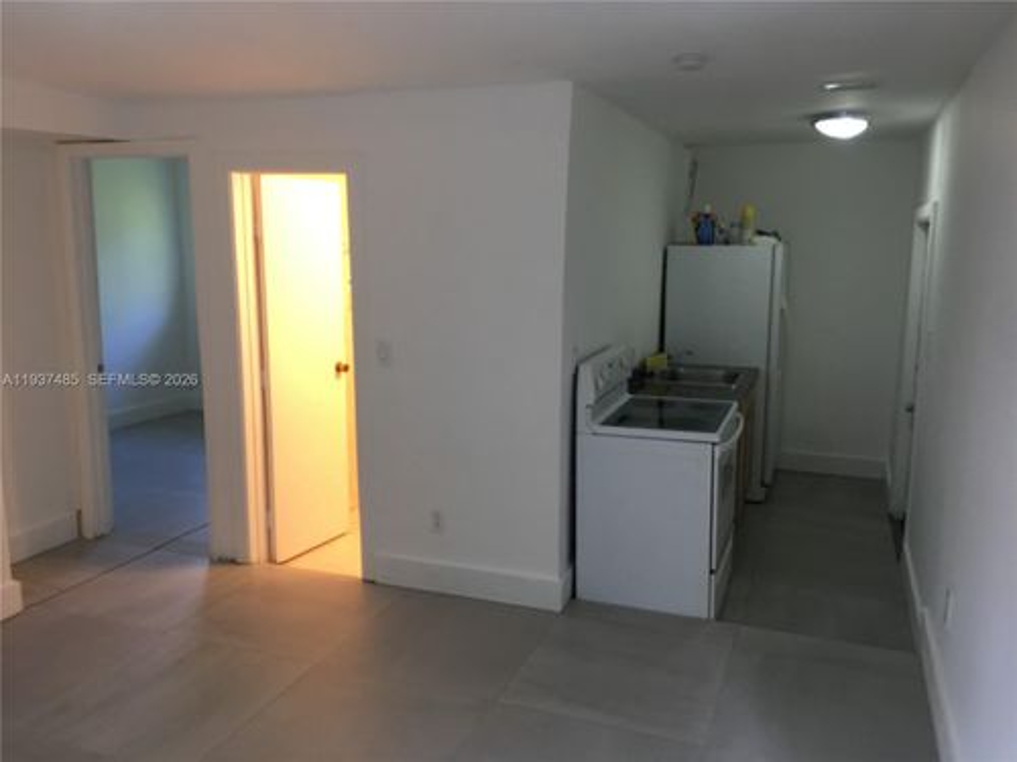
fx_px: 852
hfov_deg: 61.7
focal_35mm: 29
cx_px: 508
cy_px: 381
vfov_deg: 48.2
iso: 40
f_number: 2.2
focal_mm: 4.15
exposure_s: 1/15
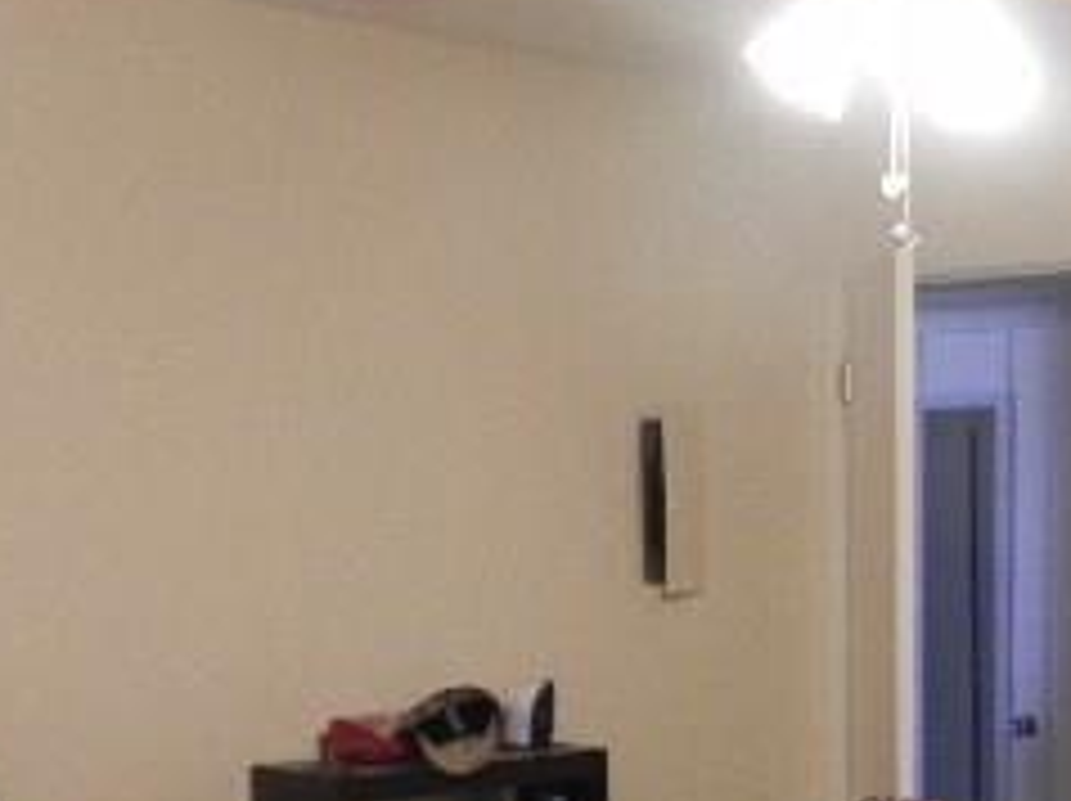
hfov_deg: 27.2
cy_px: 868
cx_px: 878
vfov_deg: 20.1
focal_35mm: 70
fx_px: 2164
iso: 400
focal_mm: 4.6
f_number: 2.8
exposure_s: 1/28.6
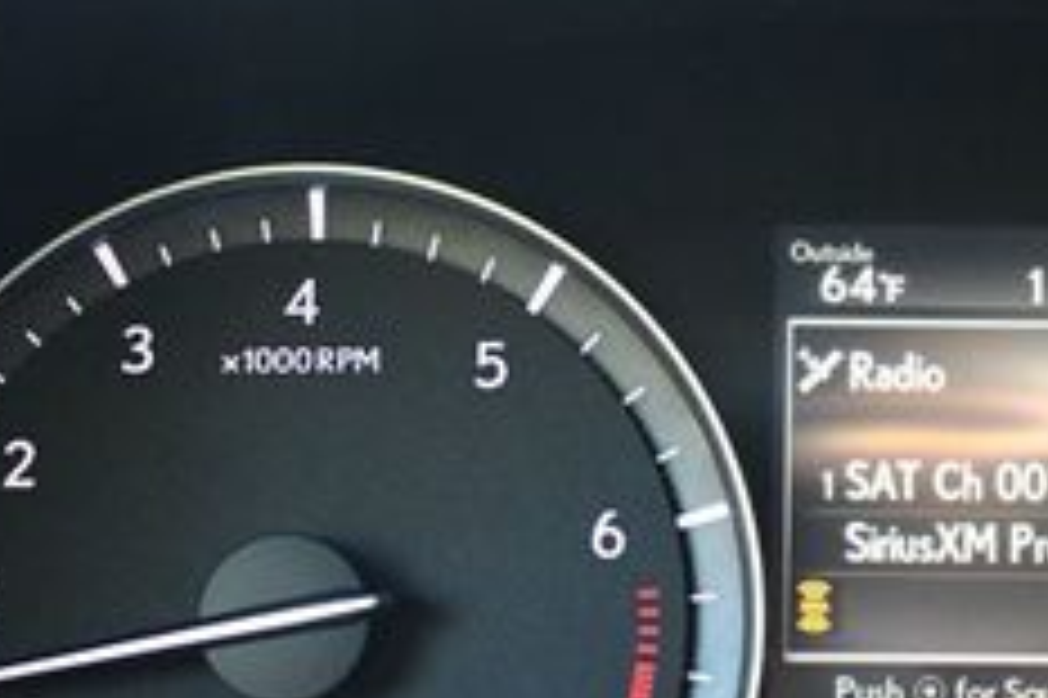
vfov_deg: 15.9
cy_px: 554
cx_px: 940
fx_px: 2473
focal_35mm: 85
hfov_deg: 23.3
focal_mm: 21
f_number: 3.8
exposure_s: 1/125
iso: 2200
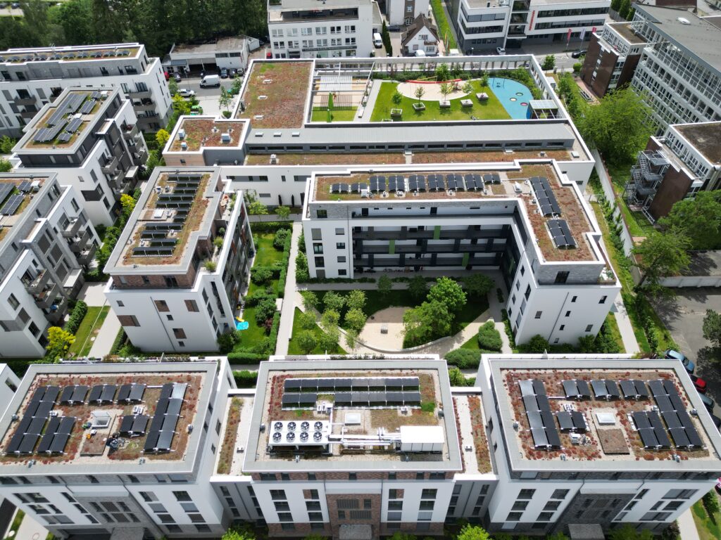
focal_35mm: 24
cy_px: 270
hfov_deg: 71.6
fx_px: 500
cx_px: 360
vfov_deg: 56.8
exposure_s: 1/3200
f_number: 1.7
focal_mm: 6.72
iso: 200
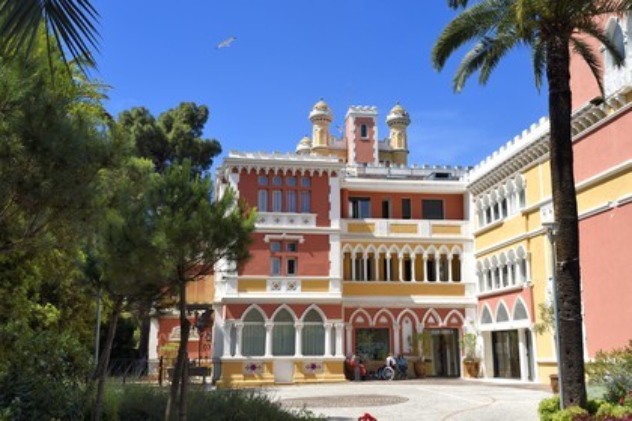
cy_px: 210
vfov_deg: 33.4
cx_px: 316
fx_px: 702
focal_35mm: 40
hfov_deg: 48.5
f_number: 14
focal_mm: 40
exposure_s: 1/160
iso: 200
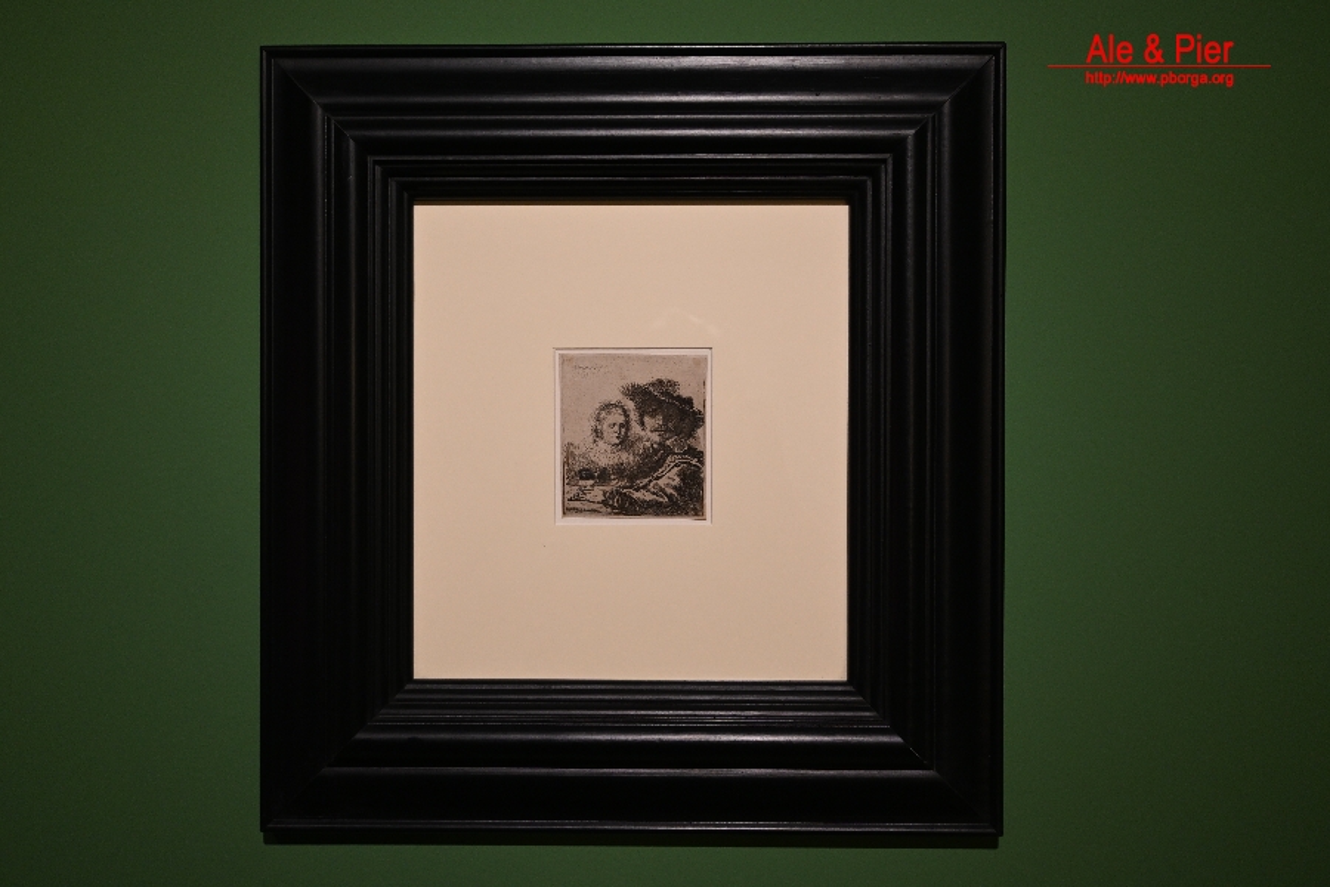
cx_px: 665
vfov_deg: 36.2
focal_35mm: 37
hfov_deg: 52.2
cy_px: 444
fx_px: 1358
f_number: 4.2
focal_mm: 24.5
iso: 640
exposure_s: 1/125
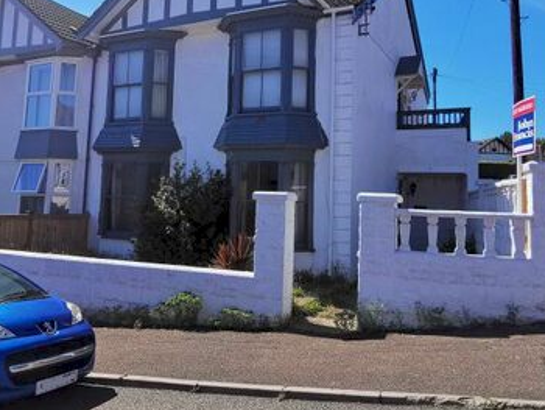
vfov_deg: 43.8
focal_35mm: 32
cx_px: 268
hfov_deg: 56.8
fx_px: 504
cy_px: 149
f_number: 2.2
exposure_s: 1/761
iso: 50
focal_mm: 2.35
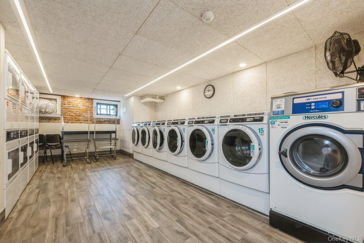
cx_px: 182
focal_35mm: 14
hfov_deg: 102.3
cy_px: 122
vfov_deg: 79.2
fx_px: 147
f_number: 11
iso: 400
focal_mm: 14.5
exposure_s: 1/10
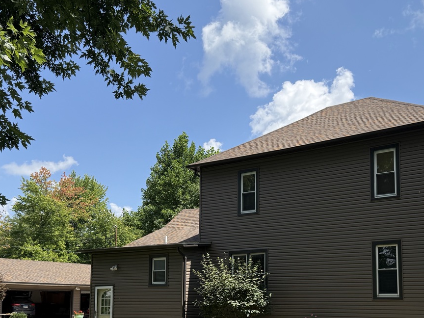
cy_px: 252
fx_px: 490
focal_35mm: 40
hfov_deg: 46.3
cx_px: 269
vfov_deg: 34.9
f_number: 1.78
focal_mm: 6.76
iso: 100
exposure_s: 1/3953
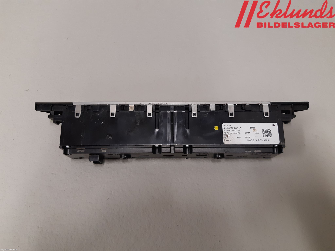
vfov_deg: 53.1
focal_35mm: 26
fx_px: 252
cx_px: 168
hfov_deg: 67.3
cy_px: 126
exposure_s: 1/50
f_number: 1.7
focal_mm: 3.93
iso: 160
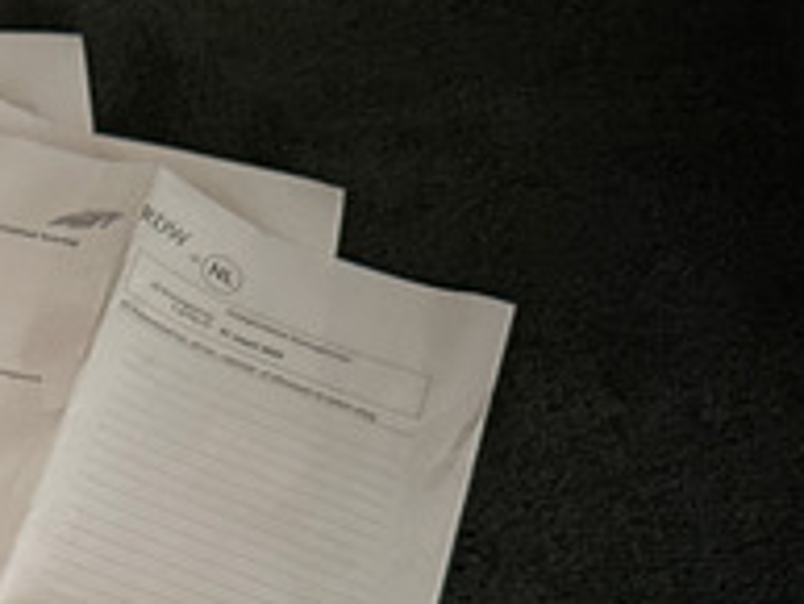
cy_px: 858
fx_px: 1882
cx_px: -458
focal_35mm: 81
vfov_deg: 16.8
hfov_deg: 20.2
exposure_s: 1/60
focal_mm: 6.86
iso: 500
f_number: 1.78
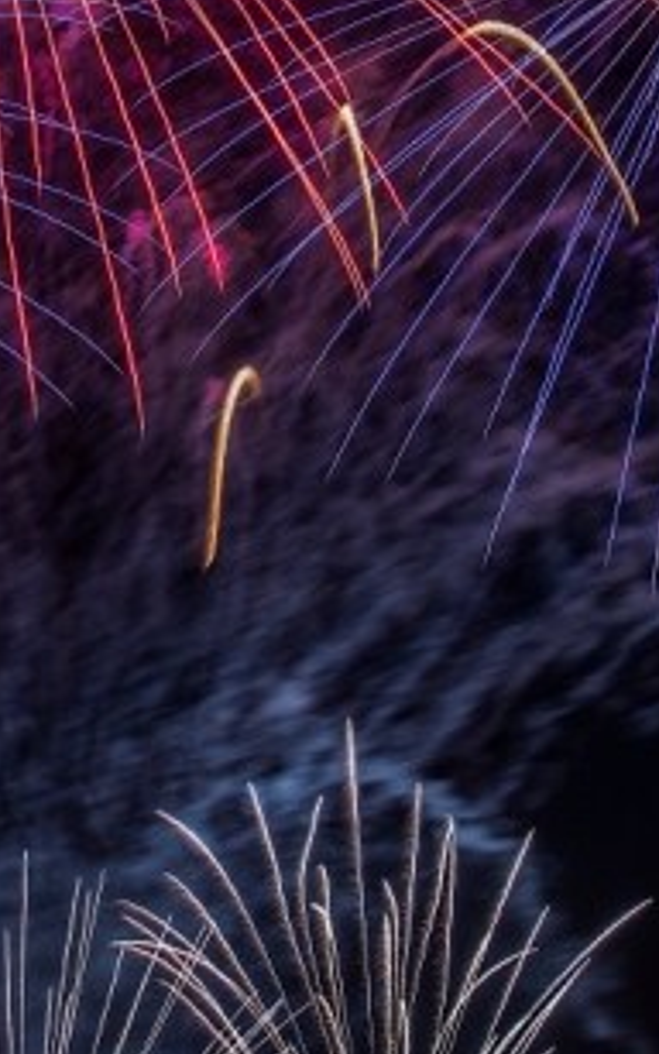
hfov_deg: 5.5
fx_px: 6836
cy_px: -10
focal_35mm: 238
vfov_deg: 8.8
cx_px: 172
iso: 200
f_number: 10
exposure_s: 4
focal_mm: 70
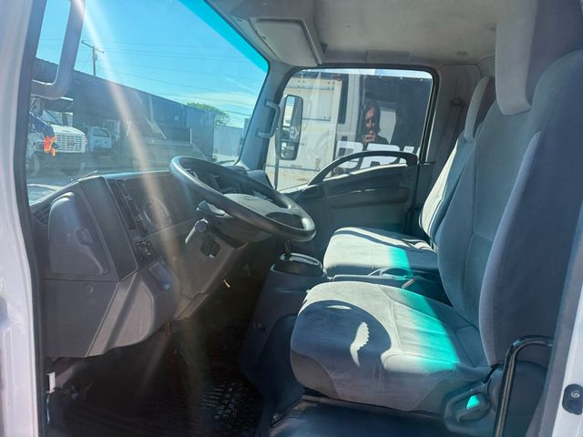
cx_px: 292
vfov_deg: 56.8
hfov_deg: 71.6
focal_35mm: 24
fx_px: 404
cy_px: 218
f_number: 1.78
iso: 100
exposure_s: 1/2232
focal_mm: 6.76
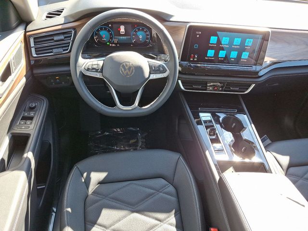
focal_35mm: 25
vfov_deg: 54.9
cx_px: 154
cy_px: 116
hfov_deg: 69.4
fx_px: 222
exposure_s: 1/120
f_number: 1.8
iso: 46
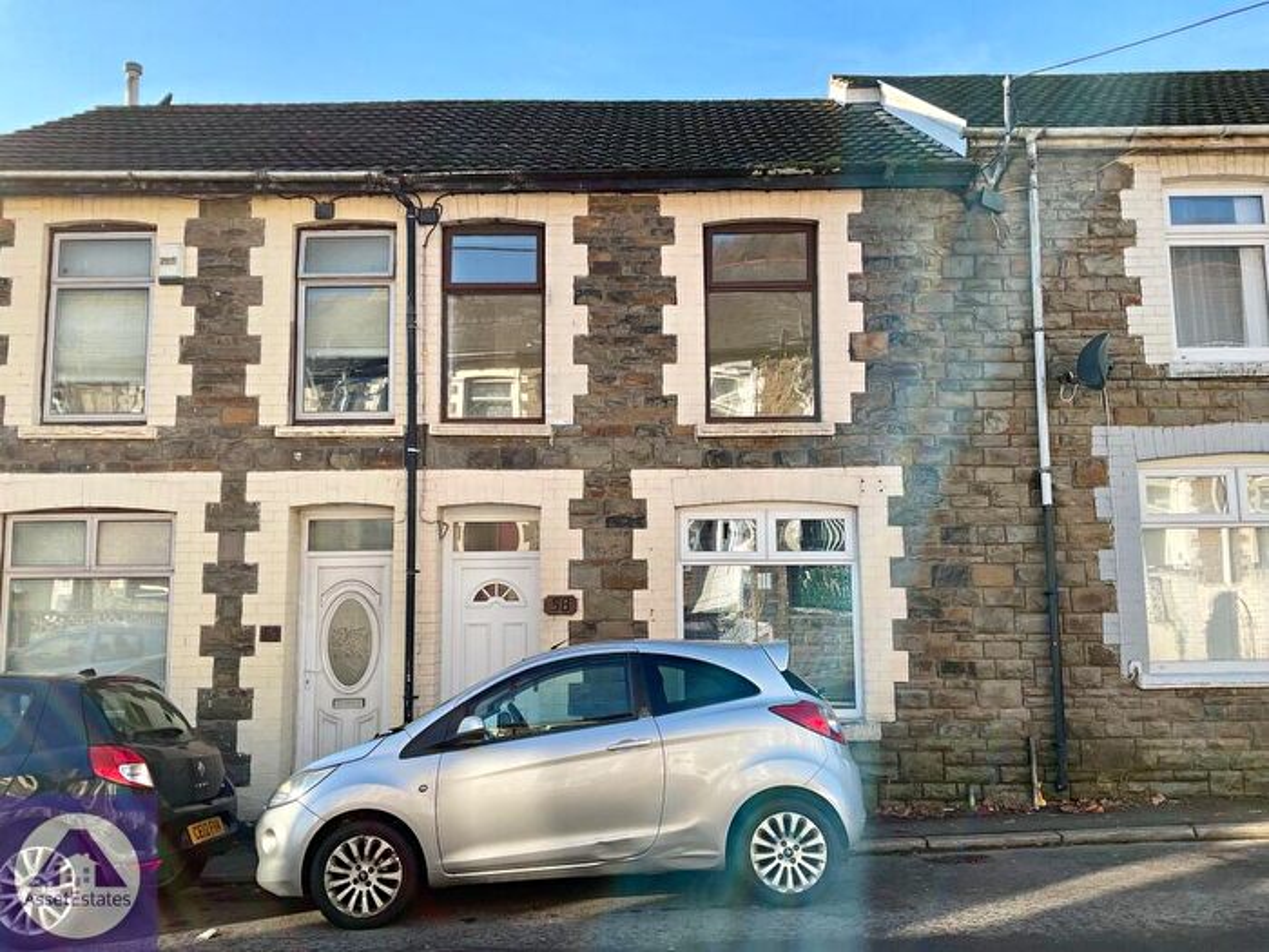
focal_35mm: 29
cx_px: 634
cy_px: 476
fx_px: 1063
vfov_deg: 48.2
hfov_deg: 61.7
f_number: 1.8
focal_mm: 3
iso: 16
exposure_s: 1/556
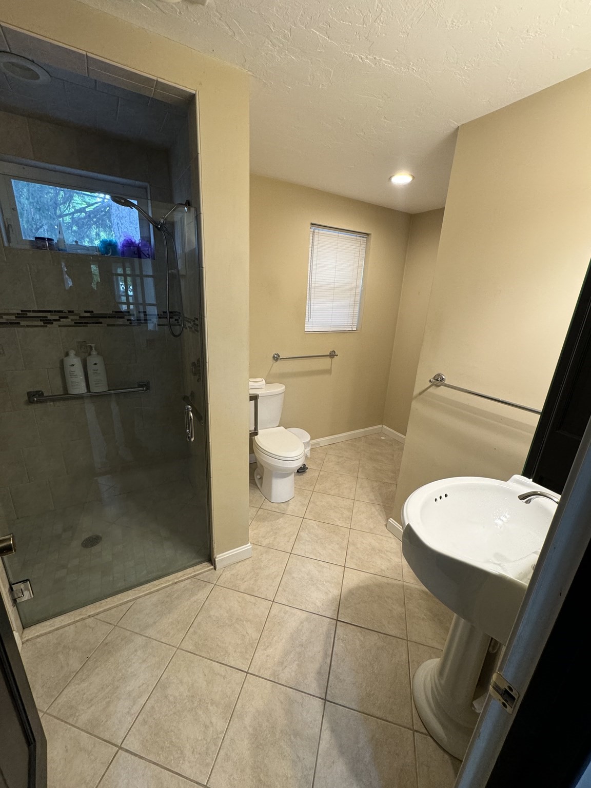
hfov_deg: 85.7
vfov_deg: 102.1
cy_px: 394
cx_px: 296
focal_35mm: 14
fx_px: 319
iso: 200
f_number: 2.2
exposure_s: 1/60
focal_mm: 2.22
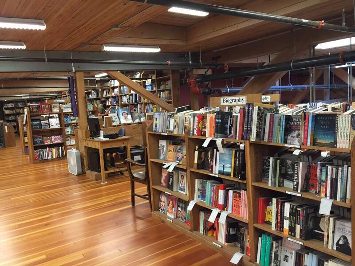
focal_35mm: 29
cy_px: 133
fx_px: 297
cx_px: 178
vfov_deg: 48.2
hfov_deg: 61.7
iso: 80
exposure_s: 1/30
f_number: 2.2
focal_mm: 4.15
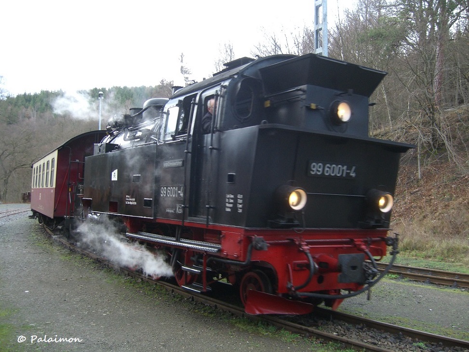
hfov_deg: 49.0
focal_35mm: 38
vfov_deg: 37.7
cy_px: 176
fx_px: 515
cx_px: 234
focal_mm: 7.9
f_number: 2.8
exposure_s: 1/80
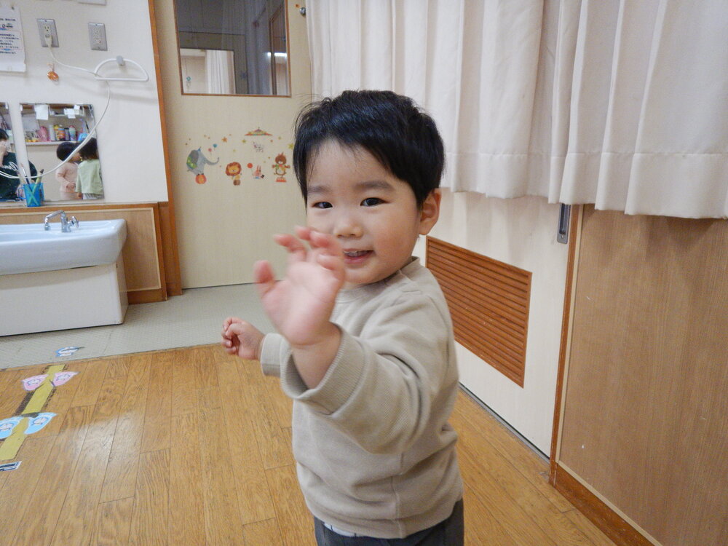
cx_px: 364
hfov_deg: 71.6
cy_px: 273
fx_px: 505
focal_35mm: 24
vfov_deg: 56.8
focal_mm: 4.3
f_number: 2.8
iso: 140
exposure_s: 1/30
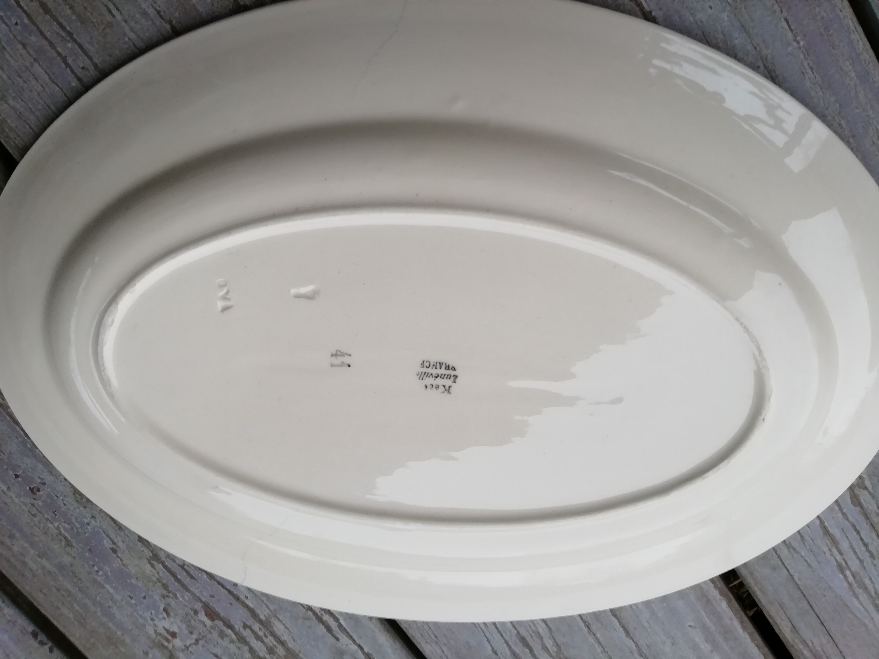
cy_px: 330
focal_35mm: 26
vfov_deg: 53.1
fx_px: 660
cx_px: 440
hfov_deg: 67.3
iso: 64
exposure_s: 1/33.3
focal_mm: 3.21
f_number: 2.2
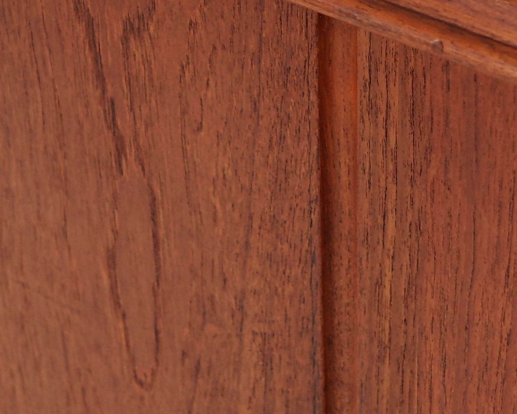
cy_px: 81
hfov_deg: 17.6
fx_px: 1668
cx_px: 259
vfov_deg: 14.1
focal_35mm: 109
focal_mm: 17
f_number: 3.2
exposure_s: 1/50
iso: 500
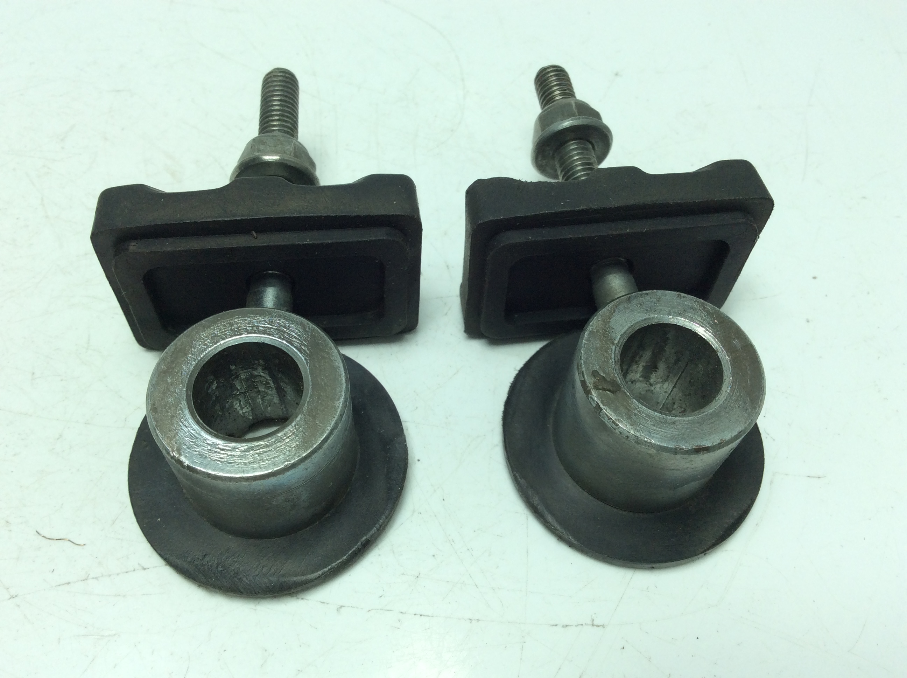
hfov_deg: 56.9
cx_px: 454
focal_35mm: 32
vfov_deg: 44.1
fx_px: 837
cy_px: 339
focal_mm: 3.3
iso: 32
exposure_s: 1/325
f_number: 2.4
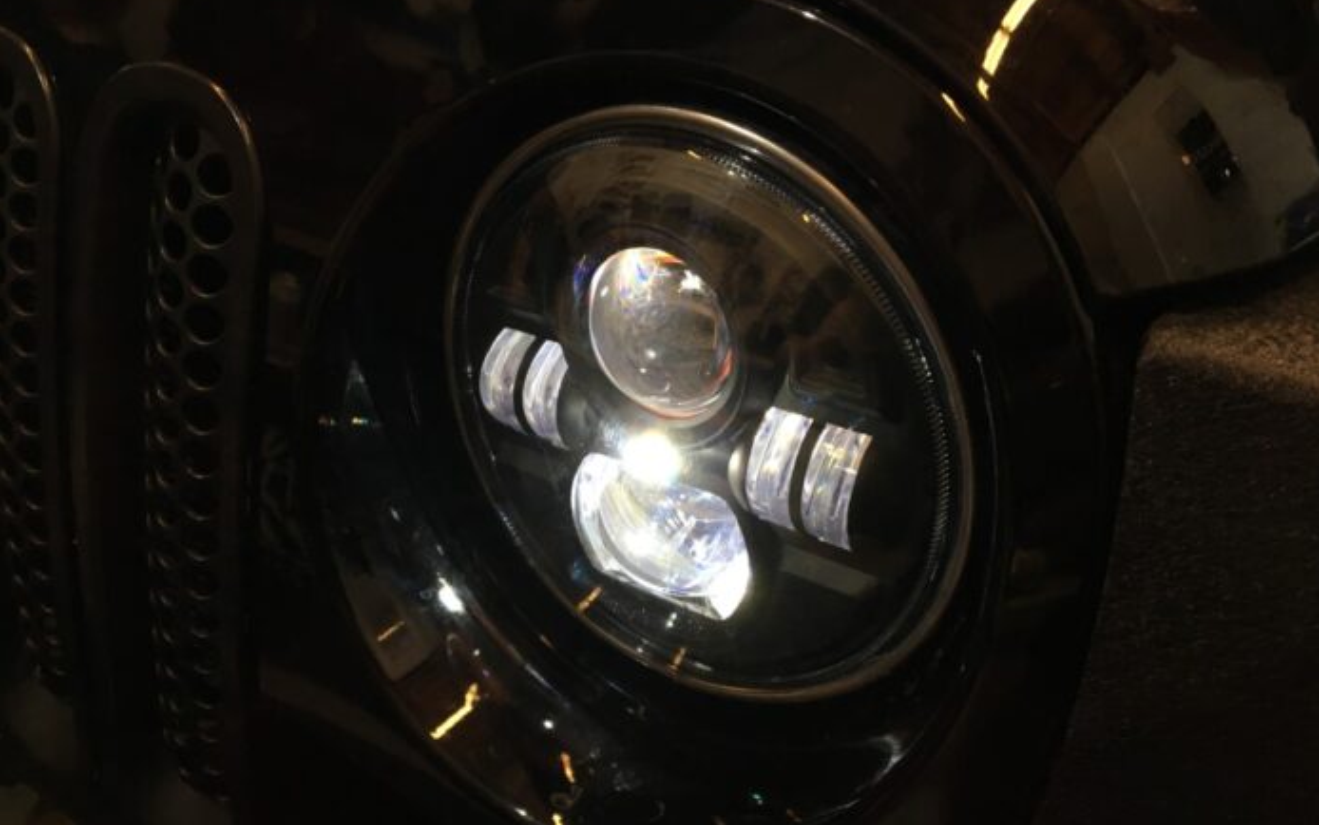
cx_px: 661
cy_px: 478
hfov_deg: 61.2
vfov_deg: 40.5
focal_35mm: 31
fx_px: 1115
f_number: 2.2
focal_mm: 4.15
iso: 32
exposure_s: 1/30
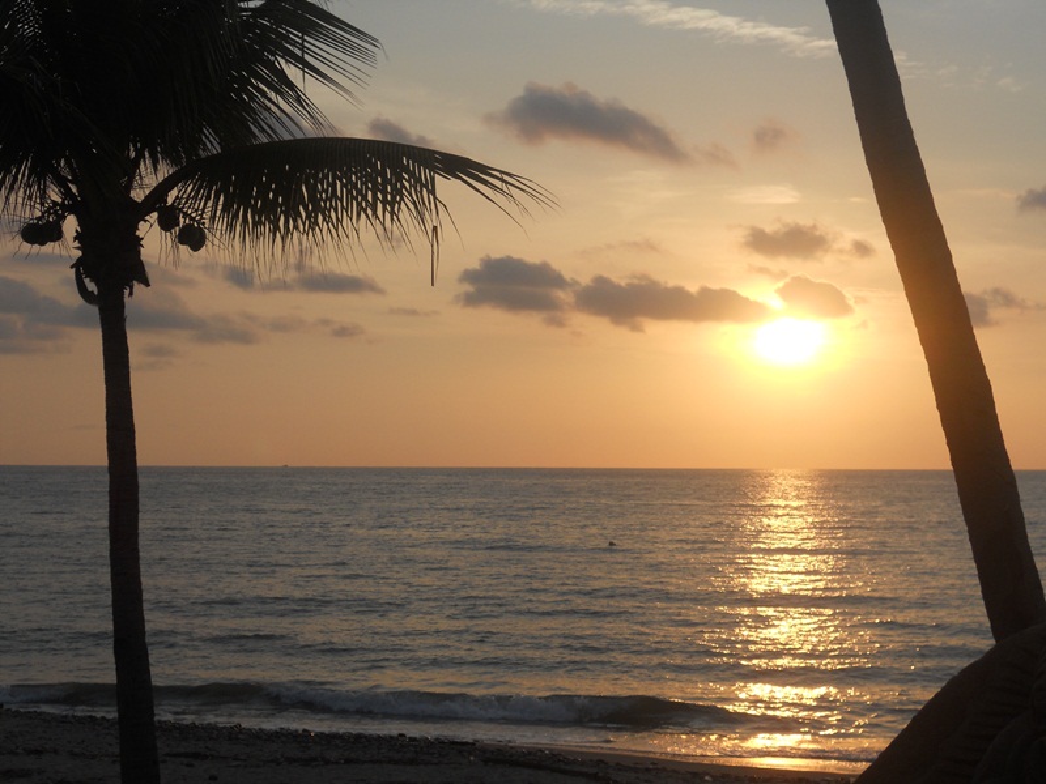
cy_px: 392
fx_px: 1964
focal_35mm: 65
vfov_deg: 22.6
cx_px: 523
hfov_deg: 29.8
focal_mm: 11.7
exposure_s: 1/500
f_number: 5.3
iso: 80
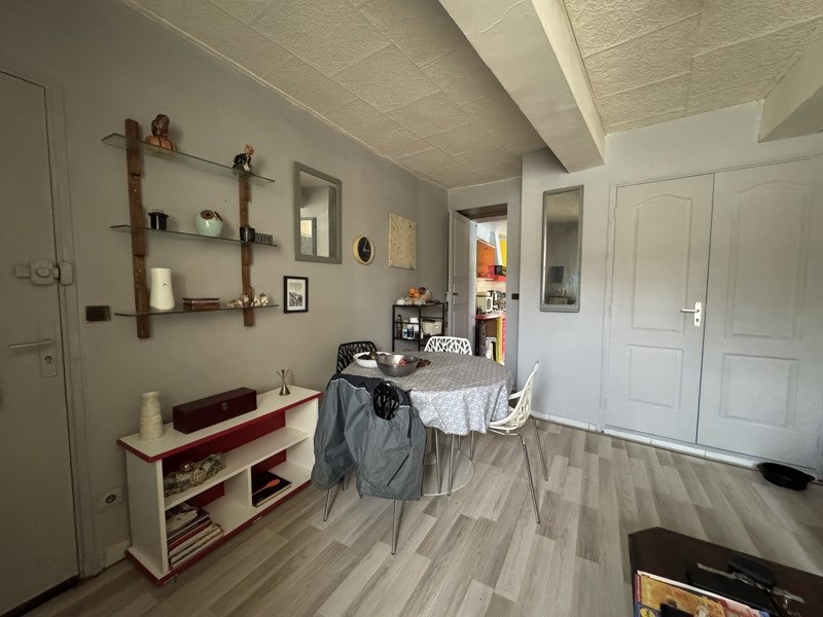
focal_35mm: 14
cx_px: 412
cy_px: 308
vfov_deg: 85.7
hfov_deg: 102.1
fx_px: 333
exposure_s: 1/60
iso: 1250
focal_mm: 2.22
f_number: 2.2
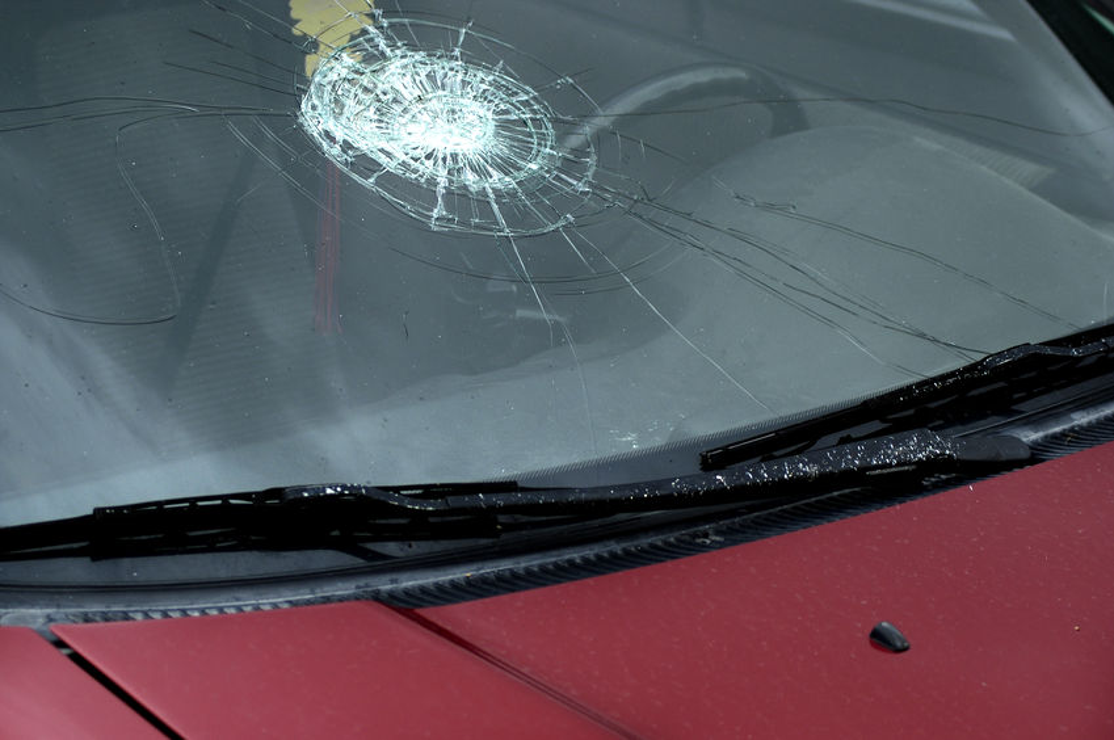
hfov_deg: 19.5
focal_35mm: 105
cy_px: 370
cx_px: 557
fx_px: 3245
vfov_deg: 13.0
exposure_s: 1/160
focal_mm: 70
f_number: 5
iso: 200
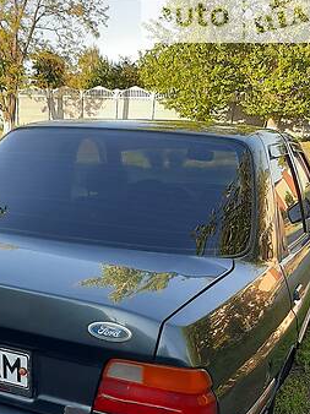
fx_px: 574
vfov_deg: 37.9
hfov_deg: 29.5
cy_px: 343
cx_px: 60
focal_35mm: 48
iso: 40
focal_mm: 3.9
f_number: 1.7
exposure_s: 1/149
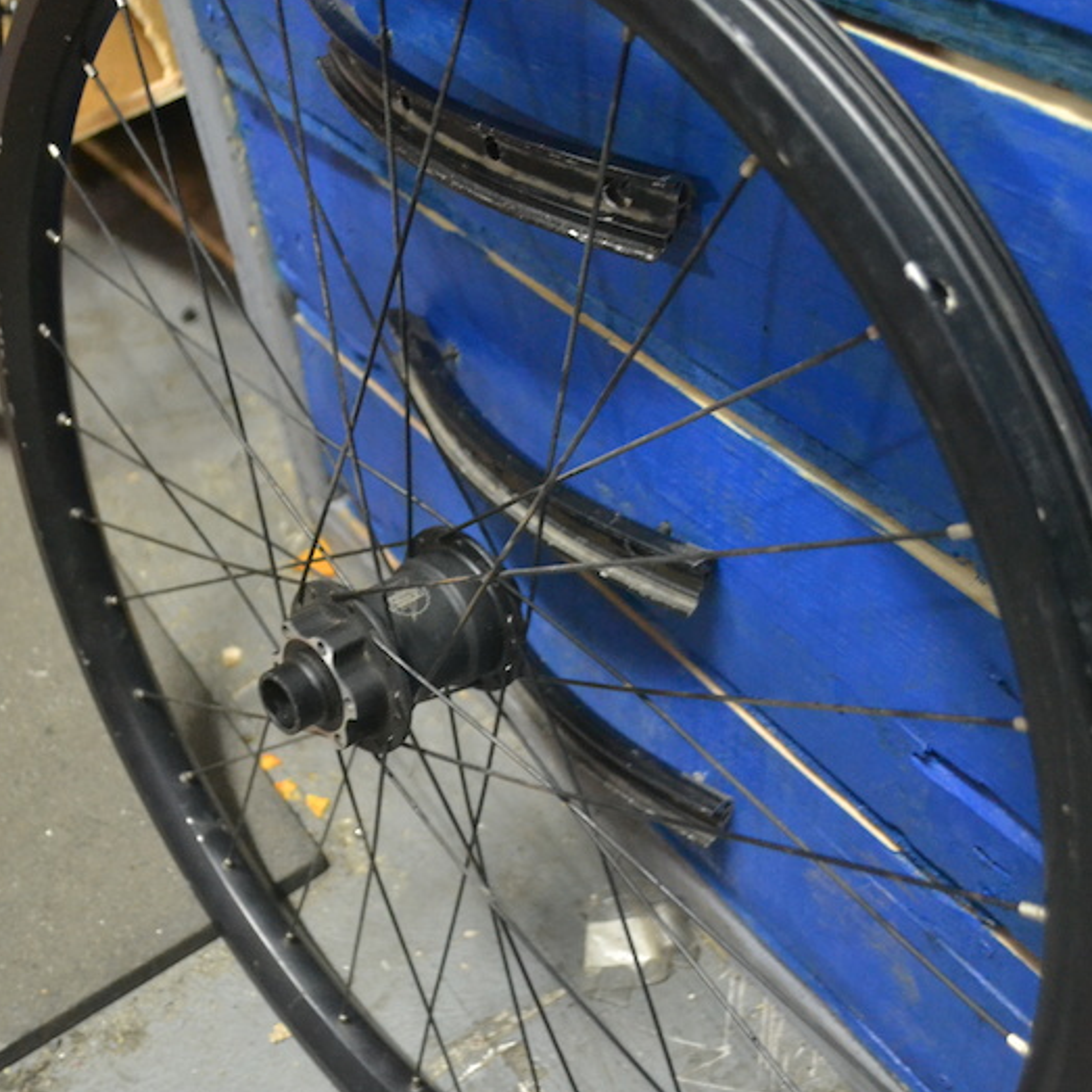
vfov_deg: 42.8
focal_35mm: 39
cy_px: 544
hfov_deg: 42.7
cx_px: 468
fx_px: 1392
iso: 3200
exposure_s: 1/15
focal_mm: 20
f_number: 3.8
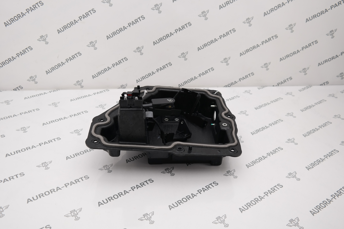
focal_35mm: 33
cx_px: 172
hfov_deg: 57.2
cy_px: 114
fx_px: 315
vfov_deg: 40.0
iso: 100
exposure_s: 1/100
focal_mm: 22
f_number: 4
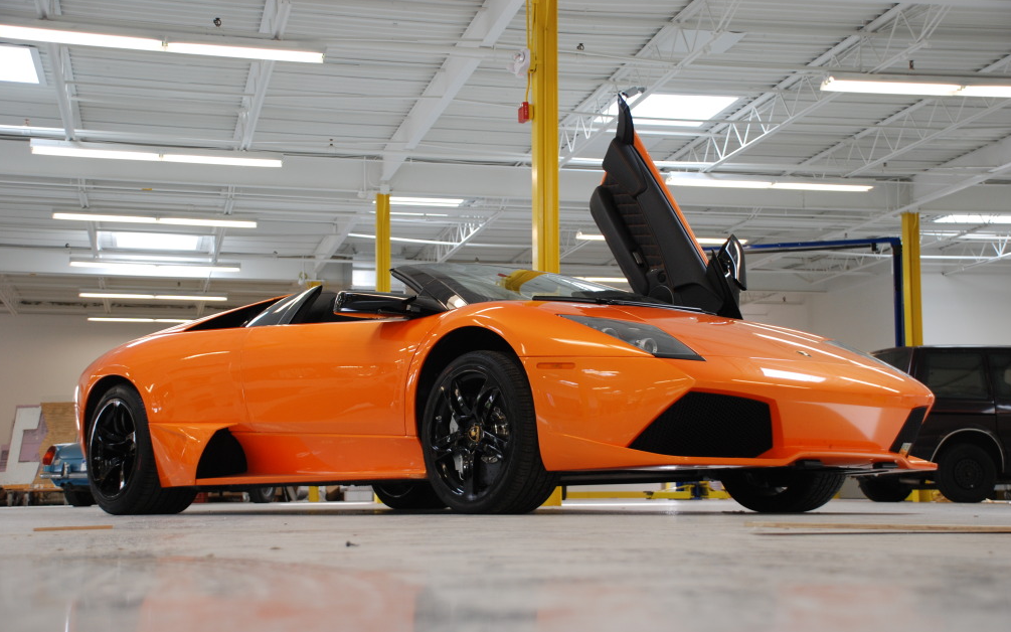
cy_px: 324
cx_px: 506
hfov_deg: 37.2
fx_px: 1502
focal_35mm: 55
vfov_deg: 23.8
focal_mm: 35
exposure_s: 1/60
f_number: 4.5
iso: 320
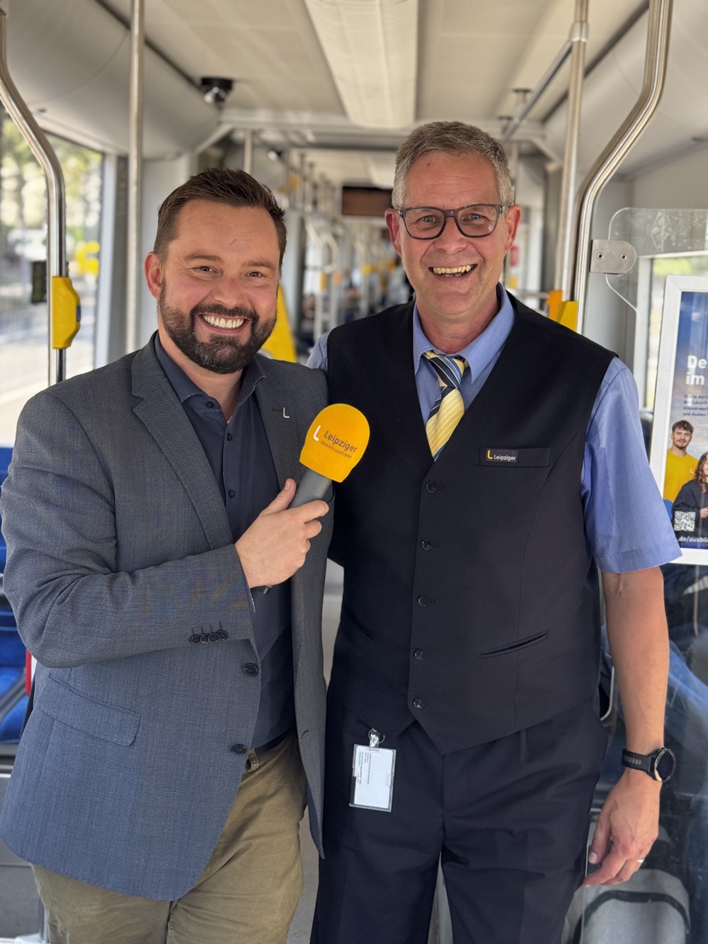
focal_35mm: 48
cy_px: 472
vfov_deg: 39.7
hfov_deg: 30.3
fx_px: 1309
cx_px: 354
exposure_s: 1/81
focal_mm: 6.76
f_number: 1.78
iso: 100
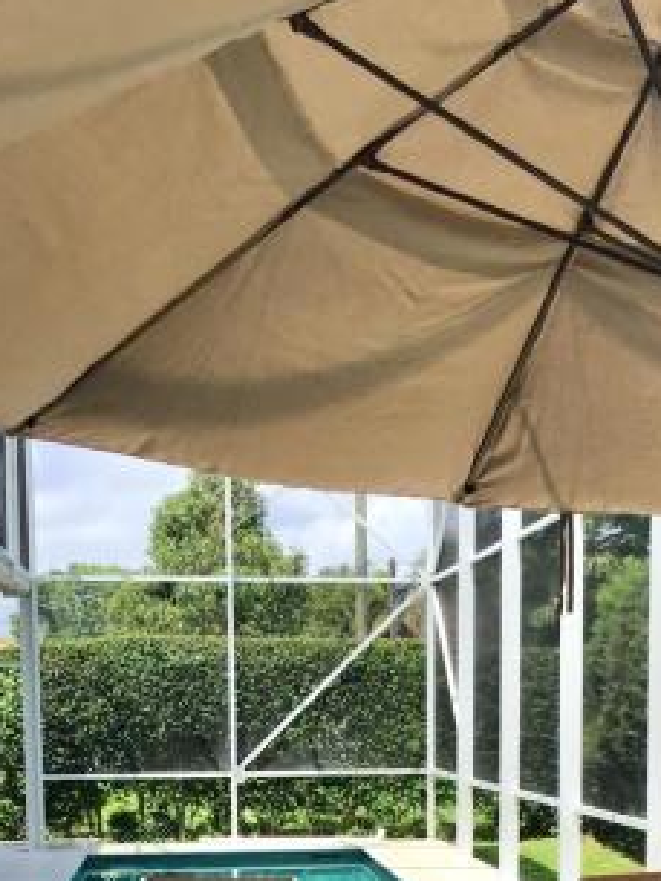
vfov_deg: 29.8
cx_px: 447
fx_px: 1552
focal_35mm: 61
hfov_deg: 23.9
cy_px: 858
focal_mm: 3.3
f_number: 2.4
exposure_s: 1/637
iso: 25
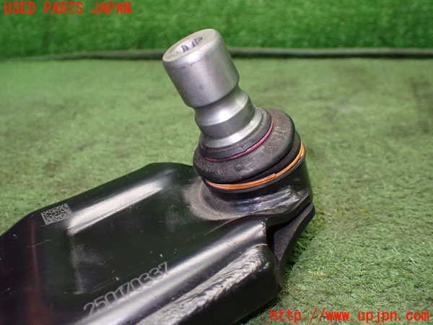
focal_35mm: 30
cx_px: 216
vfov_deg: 46.8
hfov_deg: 60.0
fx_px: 375
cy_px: 162
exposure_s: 1/125
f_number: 2.3
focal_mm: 5.4
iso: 800
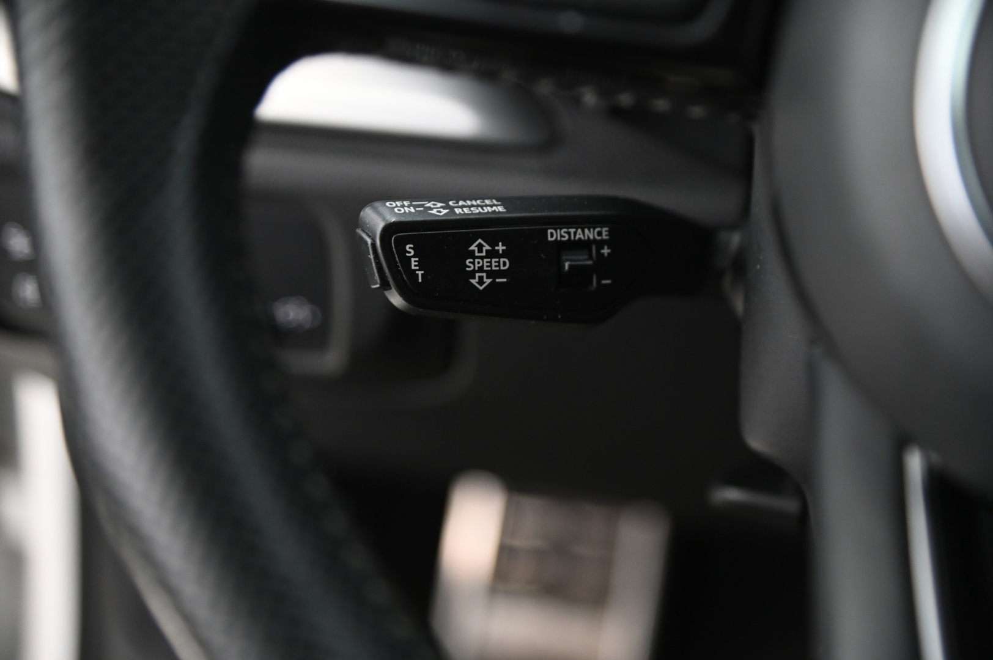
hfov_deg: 24.8
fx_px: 2260
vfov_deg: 16.6
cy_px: 330
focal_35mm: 82
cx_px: 496
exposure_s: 1/10
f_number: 4
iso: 2000
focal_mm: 82
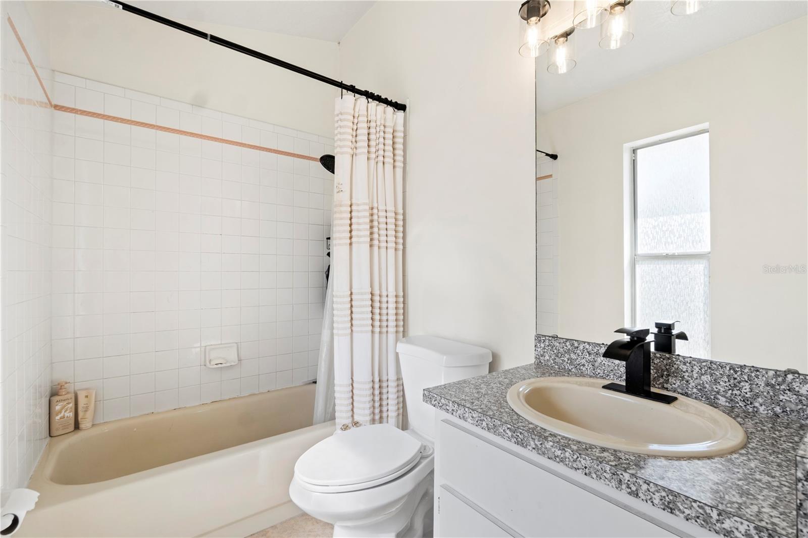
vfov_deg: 77.3
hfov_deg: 100.4
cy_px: 269
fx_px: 337
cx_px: 404
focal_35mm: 15
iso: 100
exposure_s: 1/13
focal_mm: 10
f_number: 8
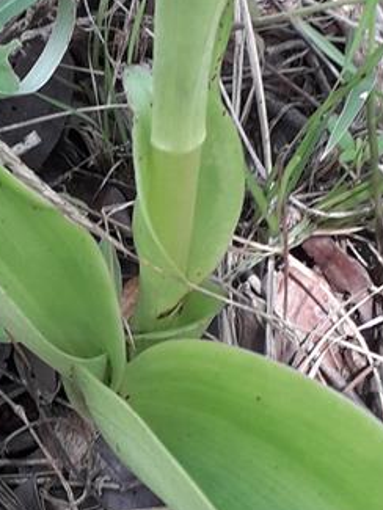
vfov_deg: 19.1
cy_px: 260
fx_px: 1518
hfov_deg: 14.3
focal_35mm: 103
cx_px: 78
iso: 40
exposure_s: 1/100
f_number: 1.9
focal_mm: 3.6
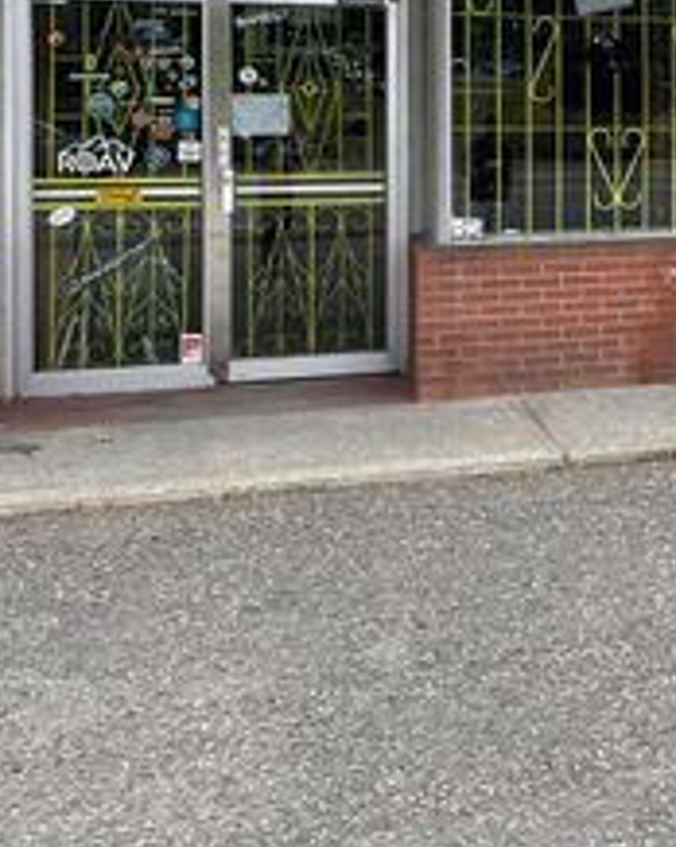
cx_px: 905
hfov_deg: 23.6
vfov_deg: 32.3
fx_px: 1402
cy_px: 122
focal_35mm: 56
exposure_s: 1/472
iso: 32
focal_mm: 5.1
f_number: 1.6
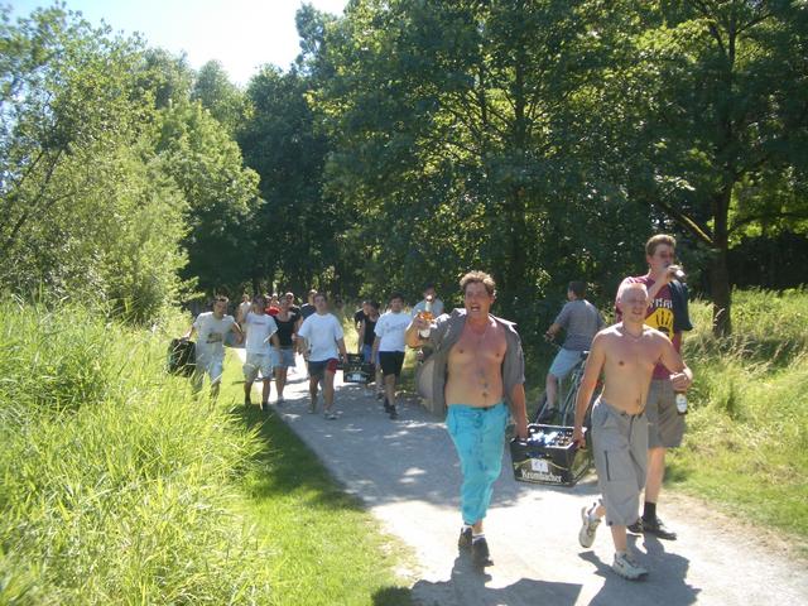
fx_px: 817
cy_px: 303
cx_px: 404
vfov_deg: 40.7
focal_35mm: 35
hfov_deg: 52.6
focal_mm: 5.8
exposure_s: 1/400
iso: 50
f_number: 2.6
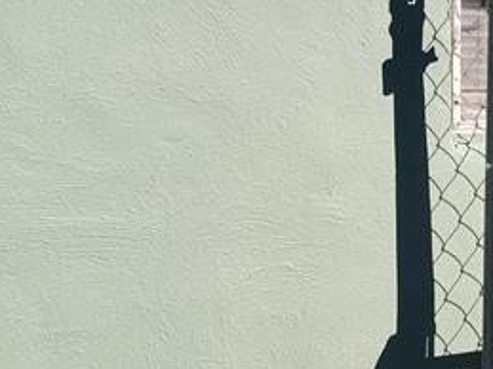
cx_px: 482
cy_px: 268
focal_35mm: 77
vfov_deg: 19.0
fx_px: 1096
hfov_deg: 24.3
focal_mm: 4.3
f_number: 2.4
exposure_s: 1/1593
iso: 50
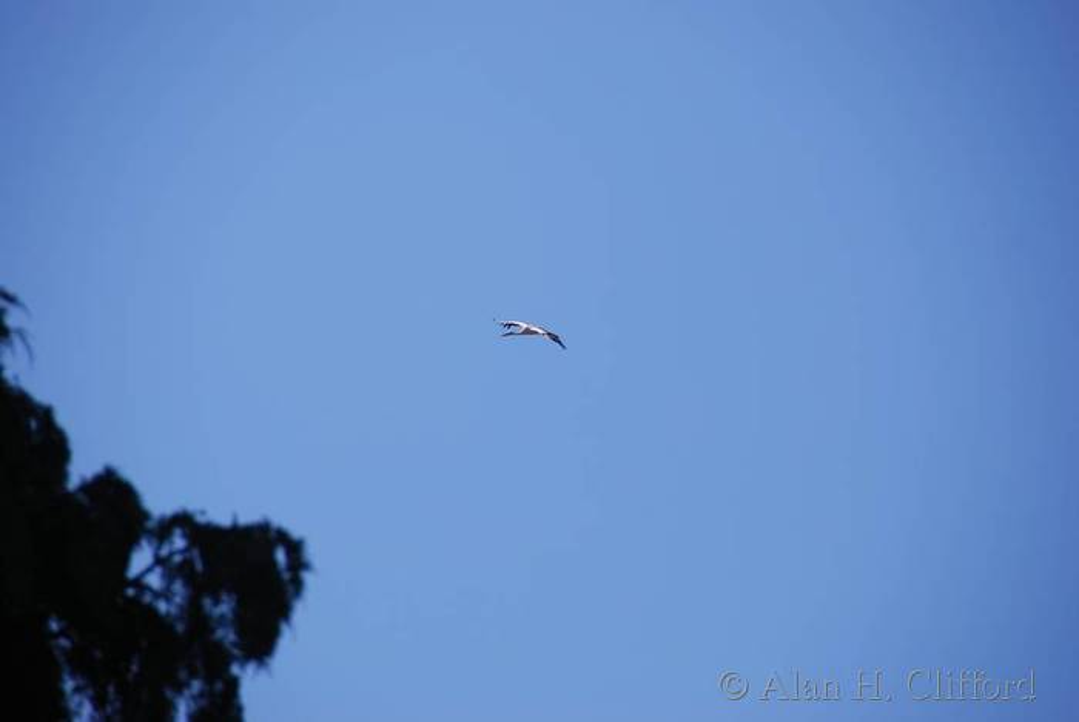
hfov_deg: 6.9
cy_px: 361
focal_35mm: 300
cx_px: 540
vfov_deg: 4.6
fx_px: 8999
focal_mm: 200
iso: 100
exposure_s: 1/640
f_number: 5.6
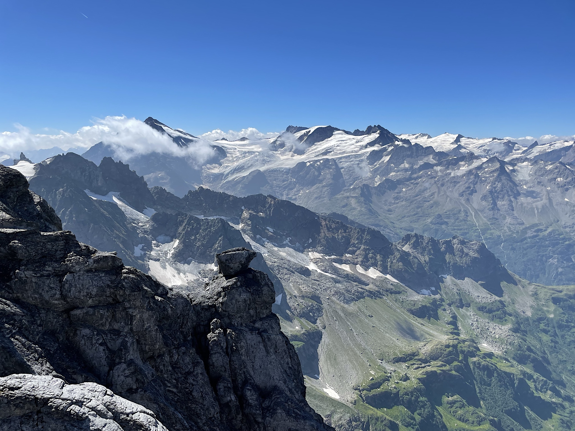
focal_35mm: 26
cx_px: 288
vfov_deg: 53.1
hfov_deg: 67.3
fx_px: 432
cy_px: 216
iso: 32
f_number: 1.6
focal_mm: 4.2
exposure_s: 1/4464
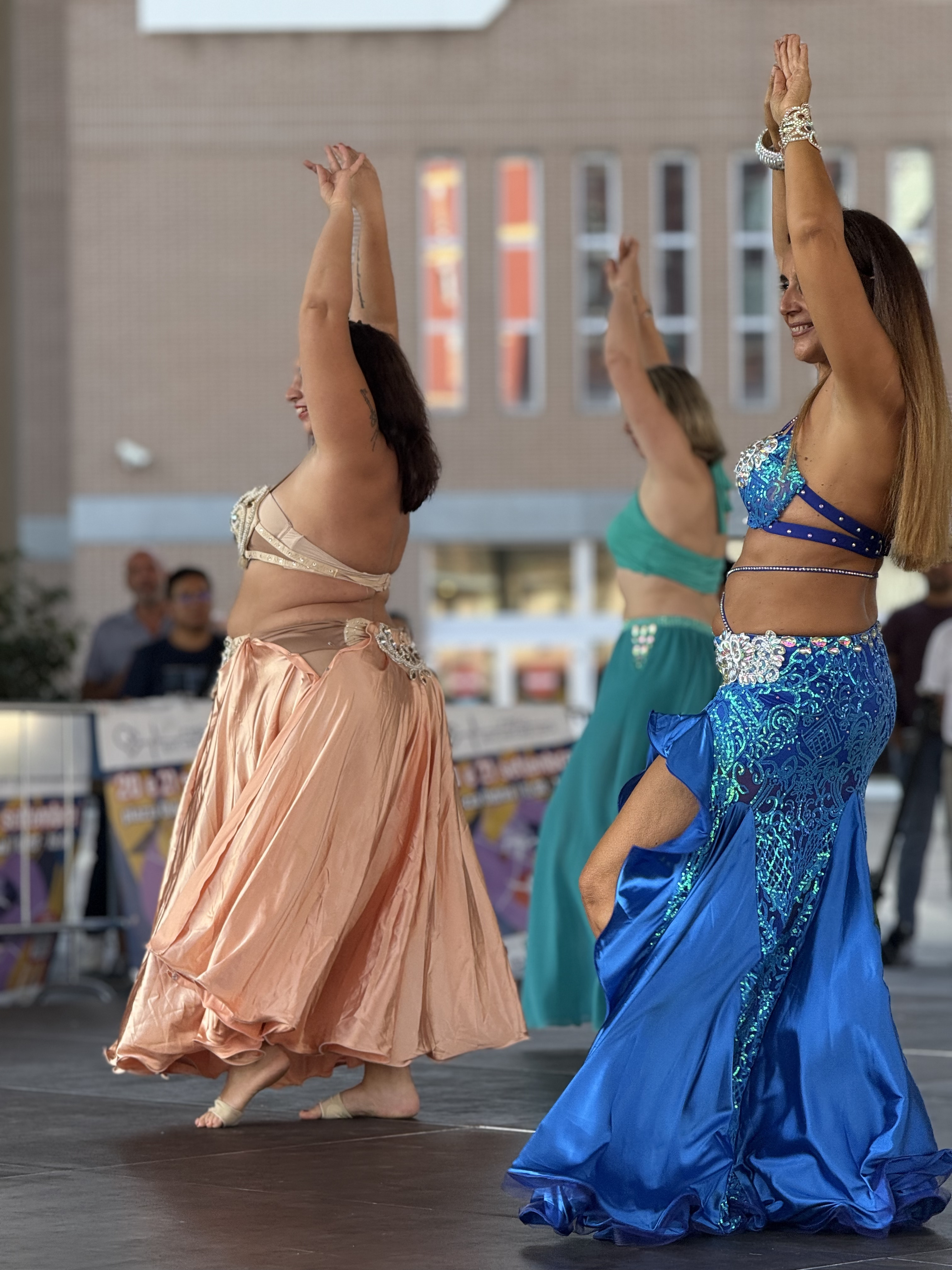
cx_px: 476
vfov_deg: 16.4
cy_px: 635
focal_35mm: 120
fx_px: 4400
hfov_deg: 12.3
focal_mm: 15.66
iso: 64
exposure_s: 1/248
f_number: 2.8
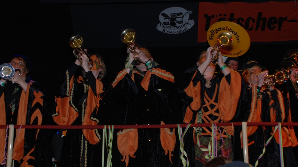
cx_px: 151
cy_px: 98
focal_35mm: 58
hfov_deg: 36.3
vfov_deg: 20.8
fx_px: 455
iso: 200
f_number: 4.2
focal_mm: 31
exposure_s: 1/60
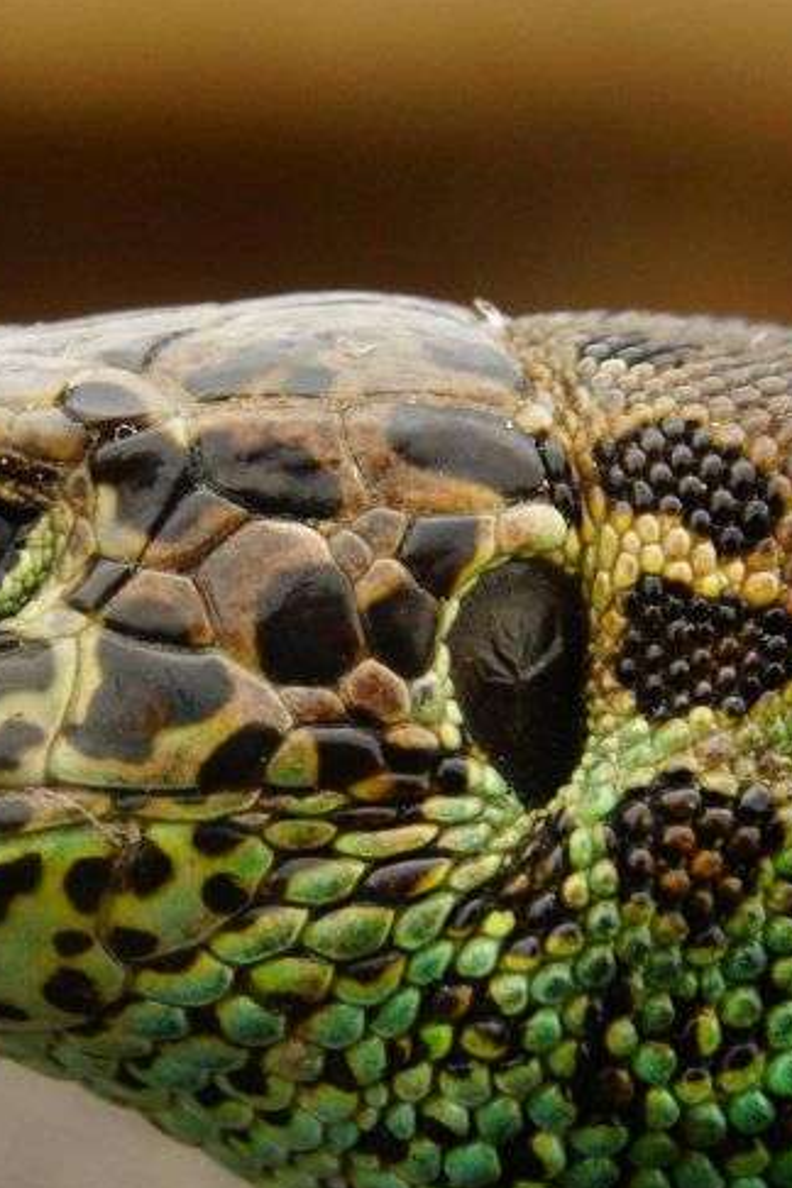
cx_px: 166
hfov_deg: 6.2
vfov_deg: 9.3
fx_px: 7325
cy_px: 721
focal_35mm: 222
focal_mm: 80
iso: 640
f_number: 16
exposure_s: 1/40
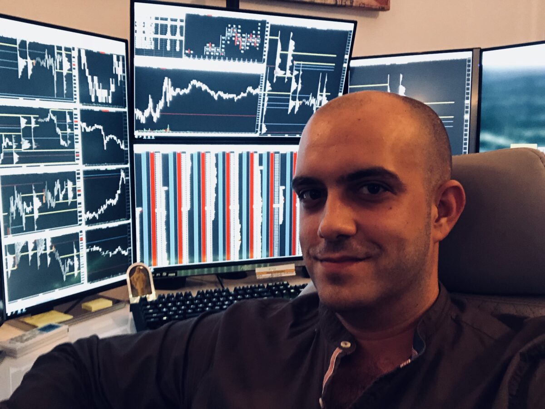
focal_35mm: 32
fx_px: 504
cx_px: 272
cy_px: 204
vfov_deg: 44.2
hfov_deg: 56.8
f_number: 2.2
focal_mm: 2.87
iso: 400
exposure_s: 1/33
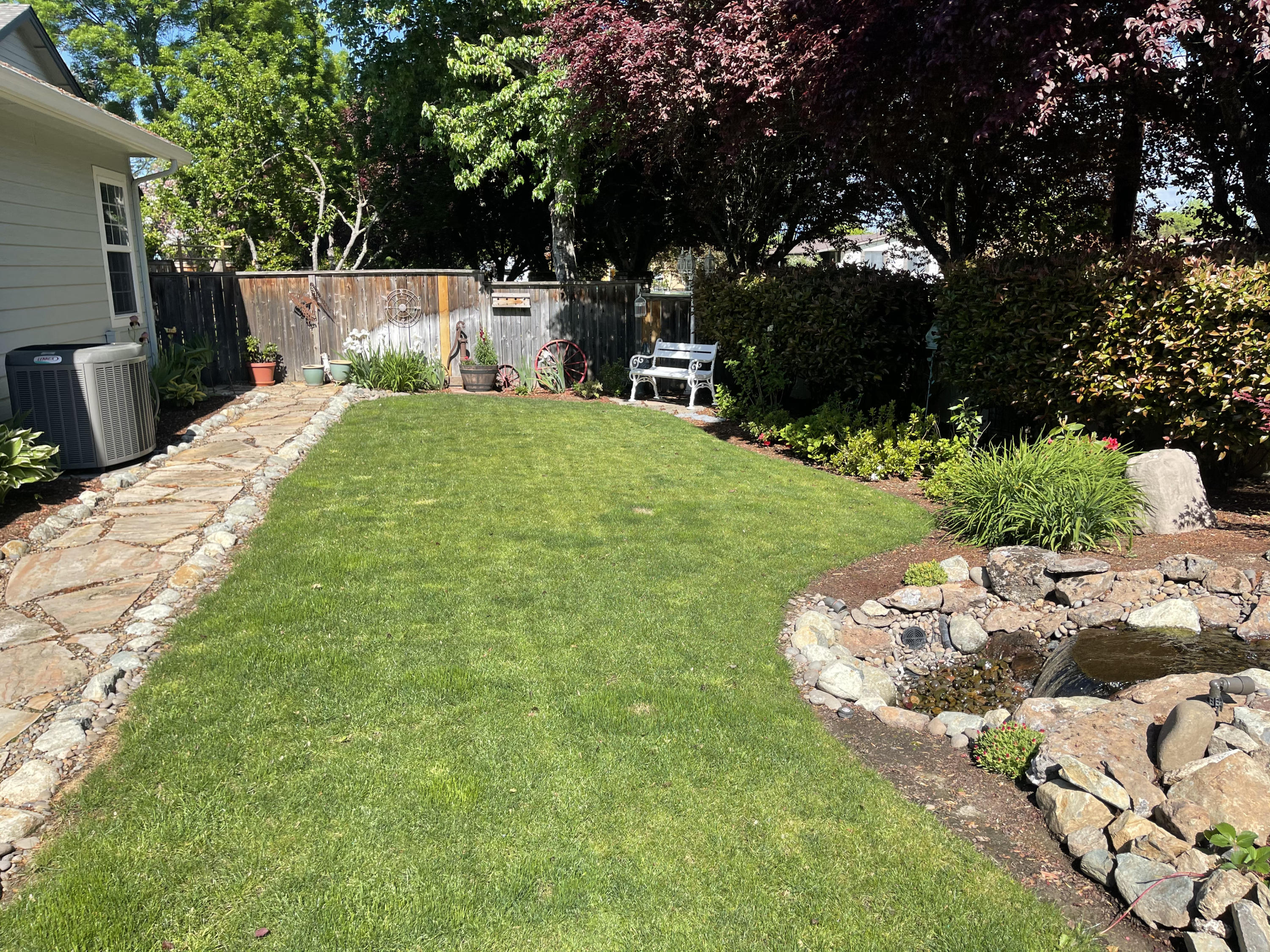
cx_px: 635
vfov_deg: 53.1
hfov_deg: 67.3
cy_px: 476
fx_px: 954
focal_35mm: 26
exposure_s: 1/2049
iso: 32
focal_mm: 5.1
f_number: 1.6
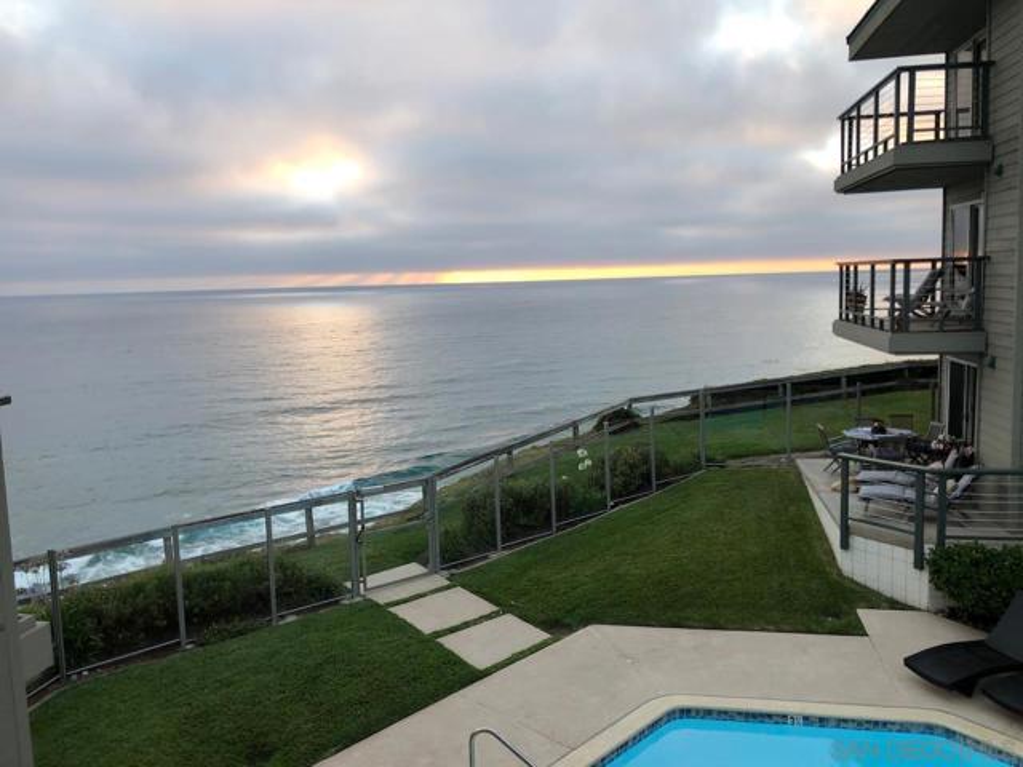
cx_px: 512
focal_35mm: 28
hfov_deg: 63.4
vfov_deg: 49.7
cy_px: 384
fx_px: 827
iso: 20
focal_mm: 3.99
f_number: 1.8
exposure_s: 1/120
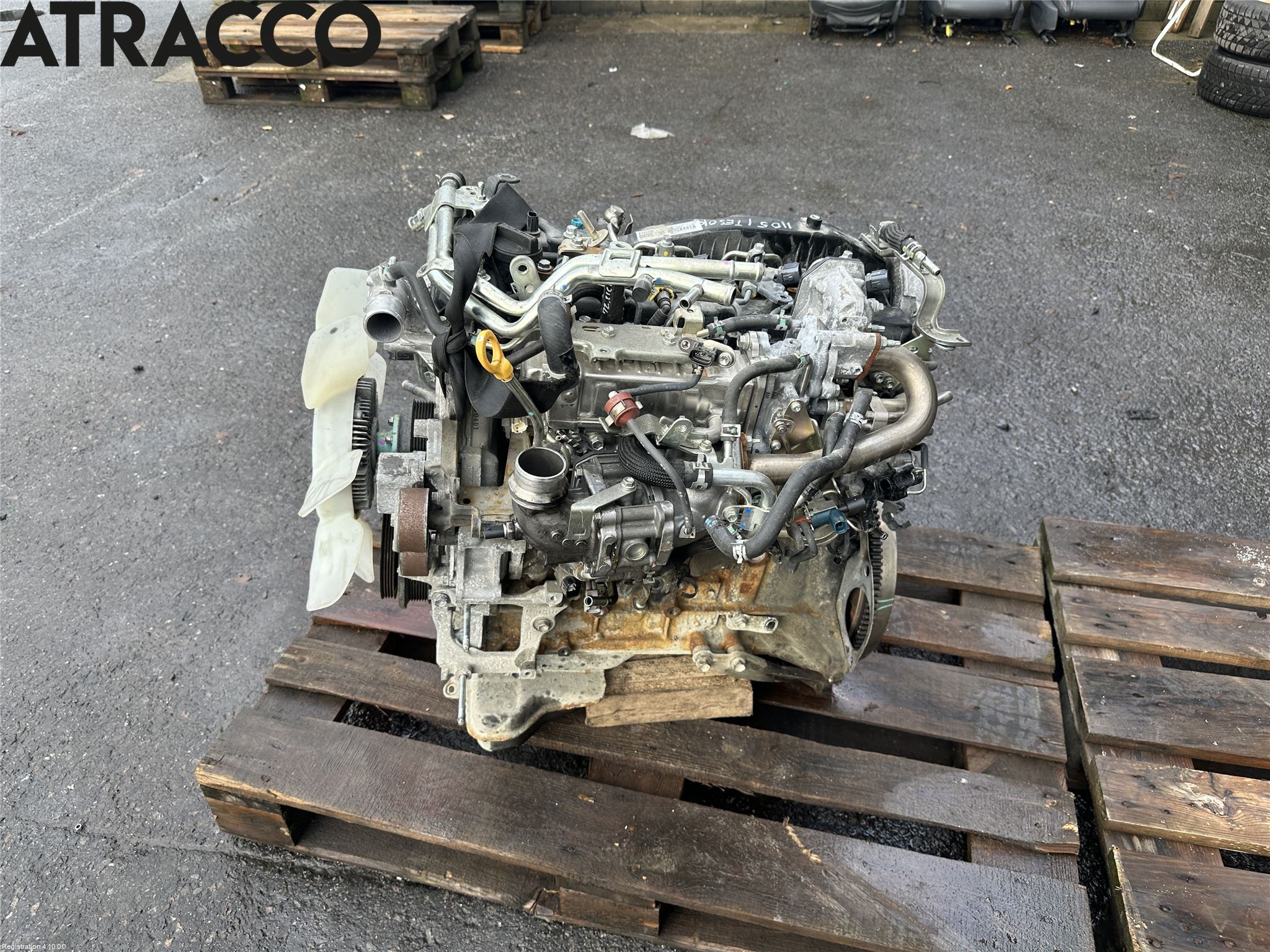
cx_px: 635
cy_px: 476
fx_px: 881
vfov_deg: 56.8
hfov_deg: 71.6
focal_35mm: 24
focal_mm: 6.86
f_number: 1.78
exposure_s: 1/272
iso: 80
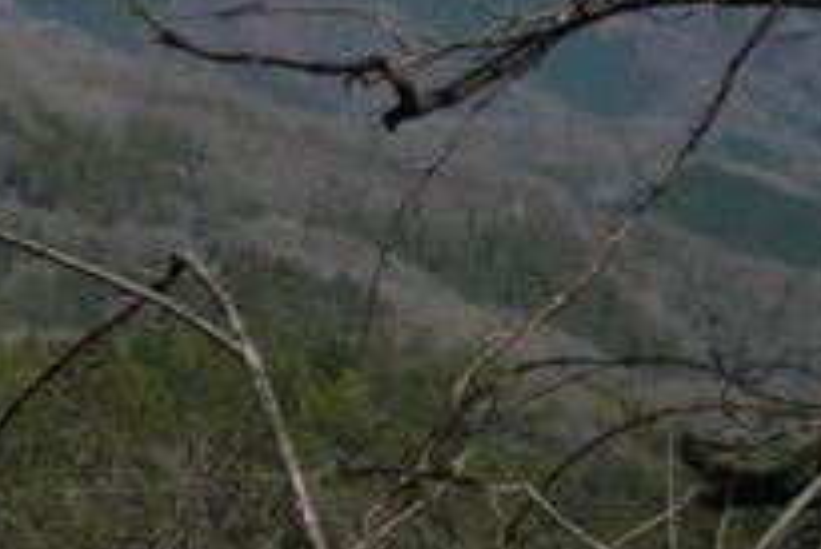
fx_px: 3697
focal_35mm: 162
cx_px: -625
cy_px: 417
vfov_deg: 8.5
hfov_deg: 11.8
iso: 80
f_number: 10.4
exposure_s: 1/125
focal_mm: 7.3
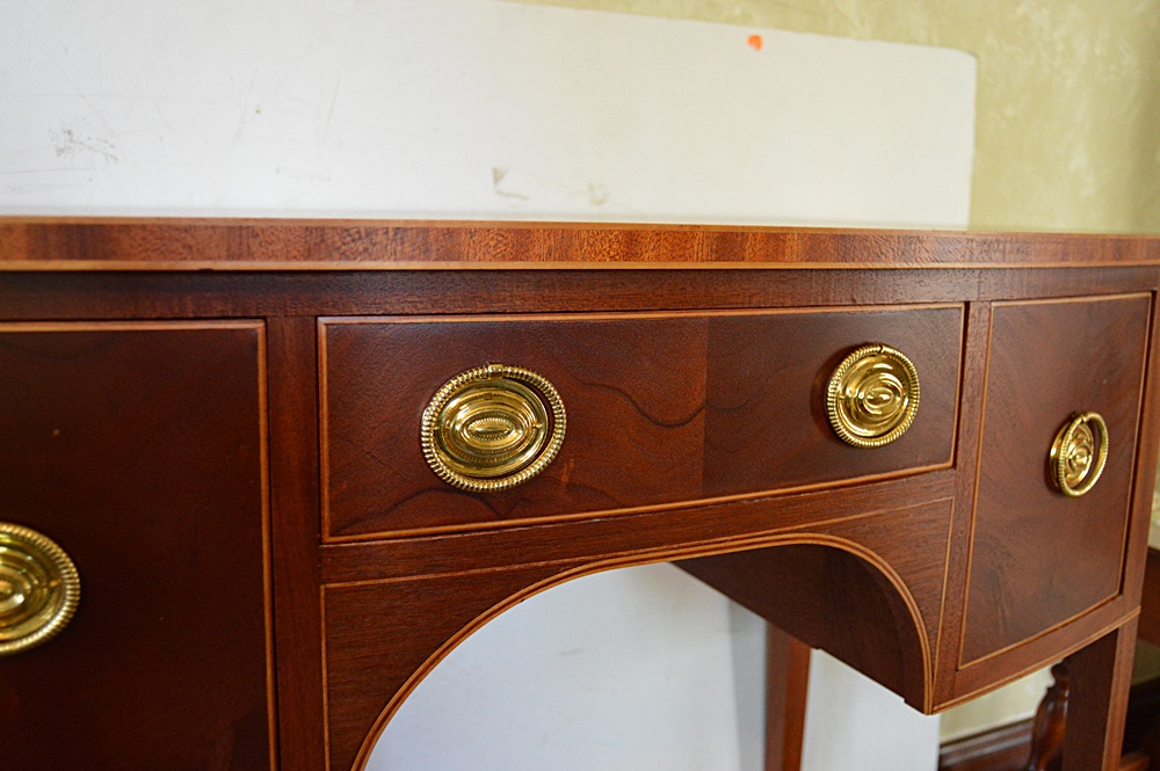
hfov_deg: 57.3
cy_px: 386
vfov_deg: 39.9
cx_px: 580
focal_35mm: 33
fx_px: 1062
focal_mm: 22
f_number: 3.5
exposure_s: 1/60
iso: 2200
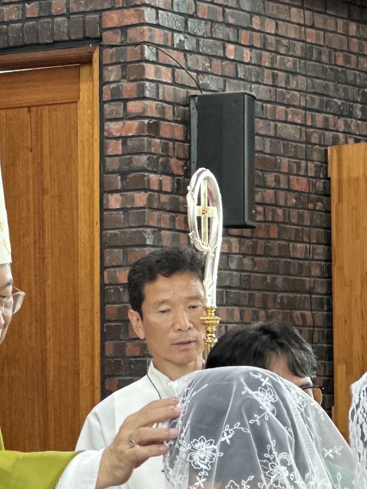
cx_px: 38
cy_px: 407
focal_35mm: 177
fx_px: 2501
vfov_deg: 11.1
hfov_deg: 8.4
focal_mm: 9
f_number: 2.8
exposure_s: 1/40
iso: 320
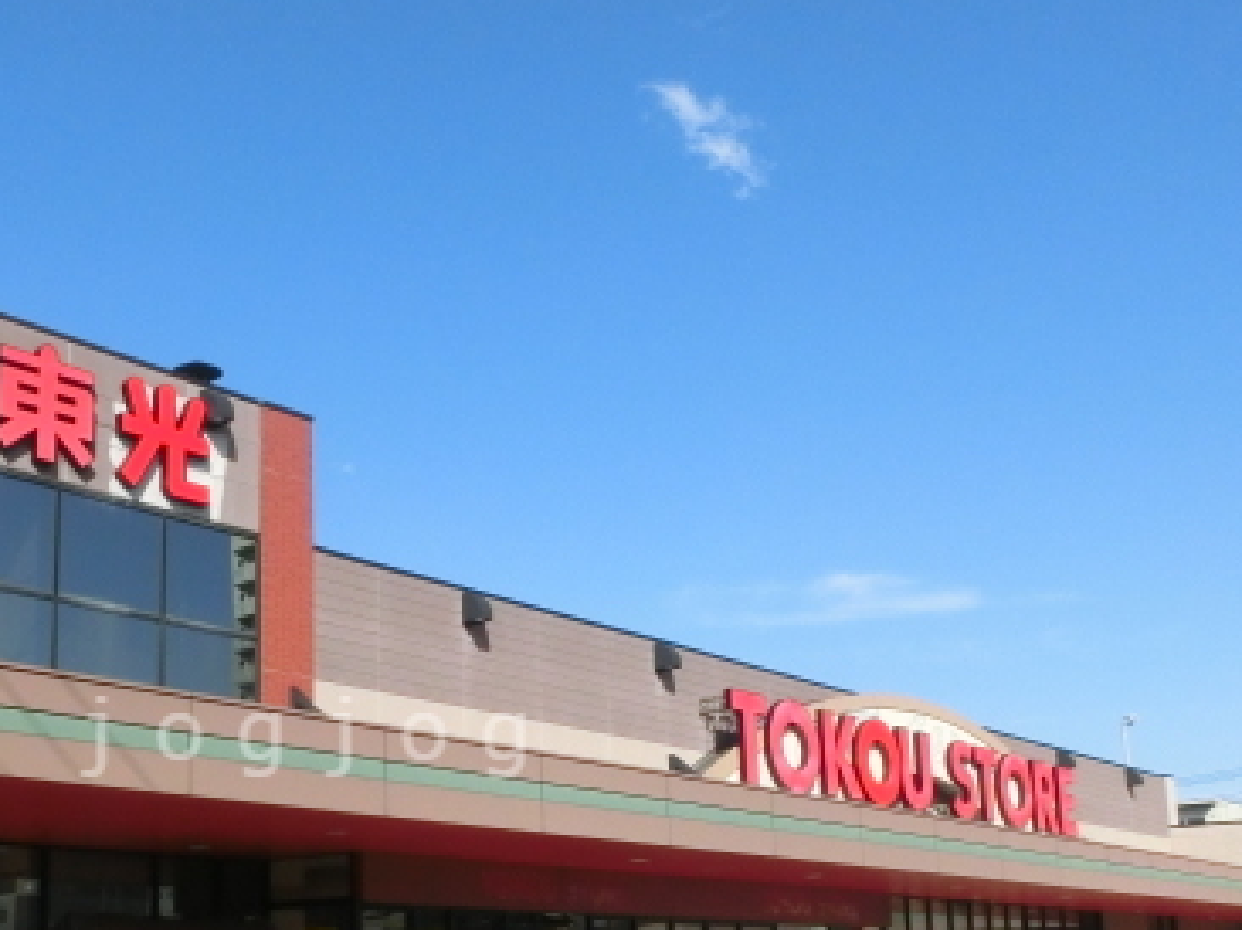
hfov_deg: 43.4
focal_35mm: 42
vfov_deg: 33.4
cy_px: 737
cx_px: 312
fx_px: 1506
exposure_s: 1/1000
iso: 400
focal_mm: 4.24
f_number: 7.9
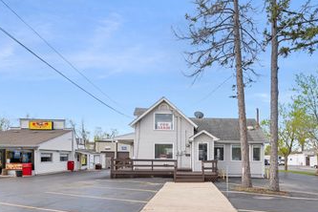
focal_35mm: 24
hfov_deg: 72.7
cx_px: 195
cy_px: 151
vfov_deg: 51.5
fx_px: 212
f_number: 8
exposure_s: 1/640
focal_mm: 16
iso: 400
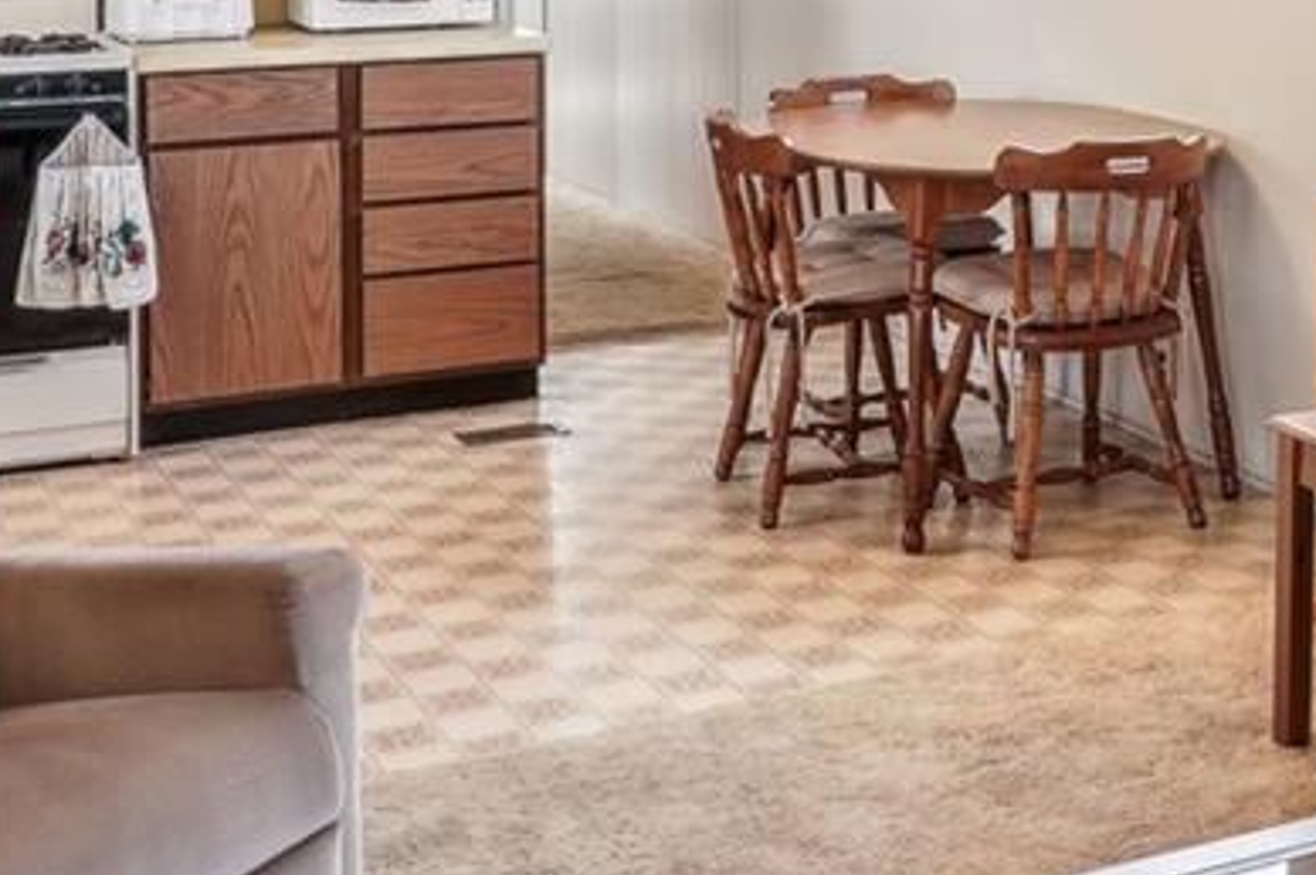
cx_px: 1258
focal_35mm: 66
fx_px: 2411
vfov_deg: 19.3
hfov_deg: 28.9
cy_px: -207
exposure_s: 1/30
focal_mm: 16
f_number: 8
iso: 400
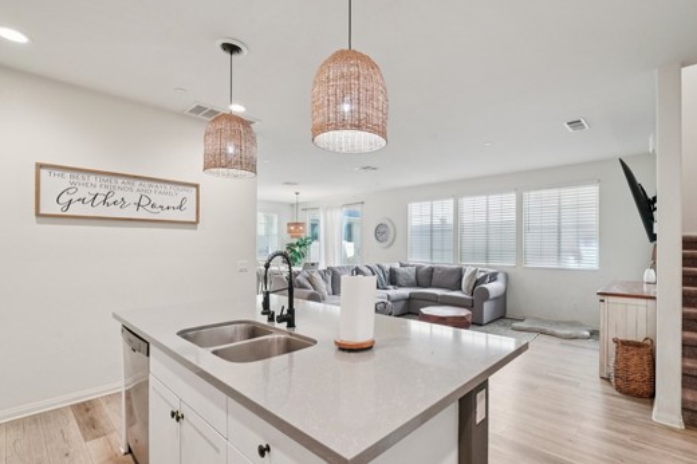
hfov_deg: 96.4
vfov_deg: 73.5
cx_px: 387
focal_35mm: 16
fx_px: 310
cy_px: 253
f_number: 8
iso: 400
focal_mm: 13
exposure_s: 1/25
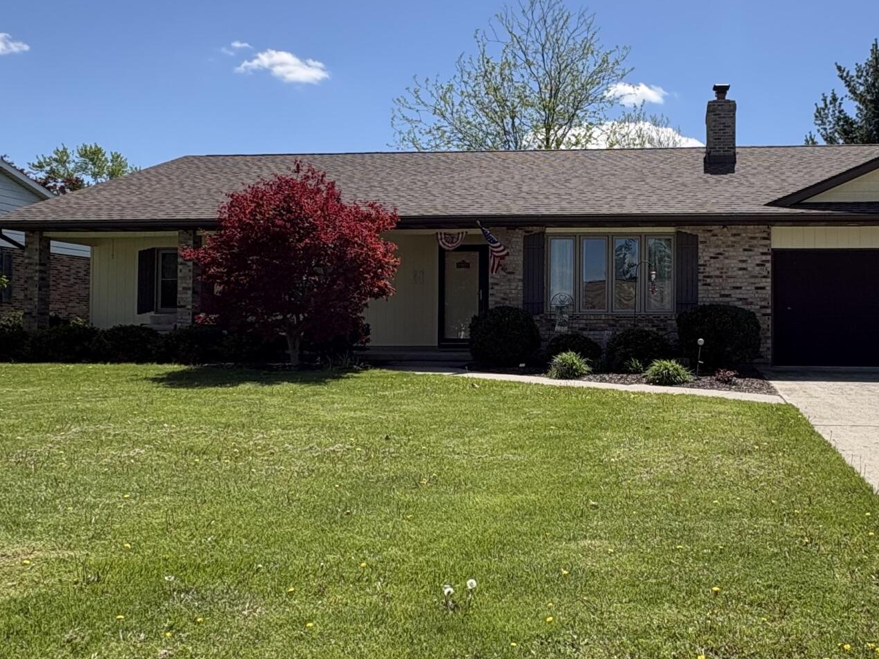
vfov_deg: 42.9
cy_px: 322
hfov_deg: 53.7
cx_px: 617
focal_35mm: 33
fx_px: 838
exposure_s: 1/1927
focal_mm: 2.22
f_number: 2.2
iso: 50
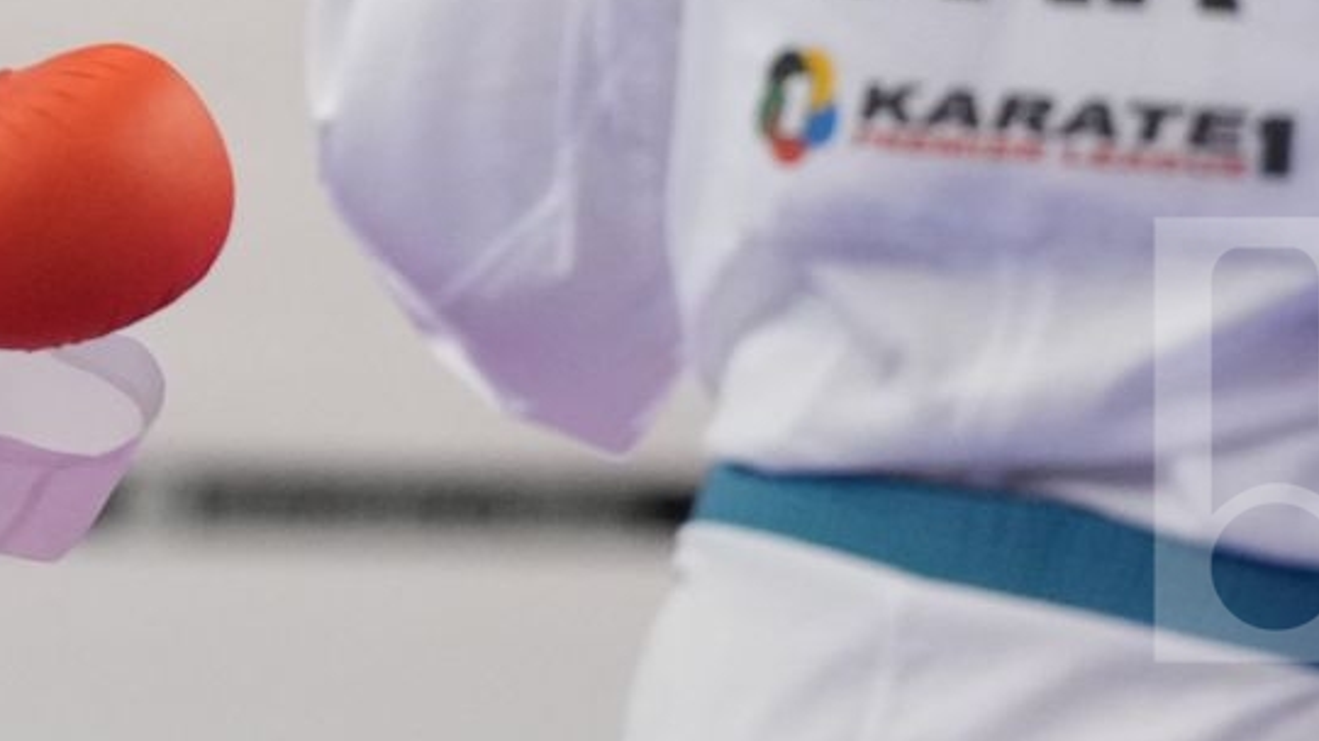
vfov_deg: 1.2
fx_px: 36539
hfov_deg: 2.1
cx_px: -271
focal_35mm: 1045
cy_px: -427
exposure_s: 1/1000
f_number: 2.8
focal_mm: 200
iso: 2500
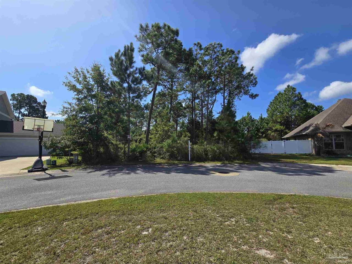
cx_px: 176
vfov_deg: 89.9
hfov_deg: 106.2
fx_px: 132
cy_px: 132
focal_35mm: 13
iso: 50
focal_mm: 2.2
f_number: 2.2
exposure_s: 1/2614
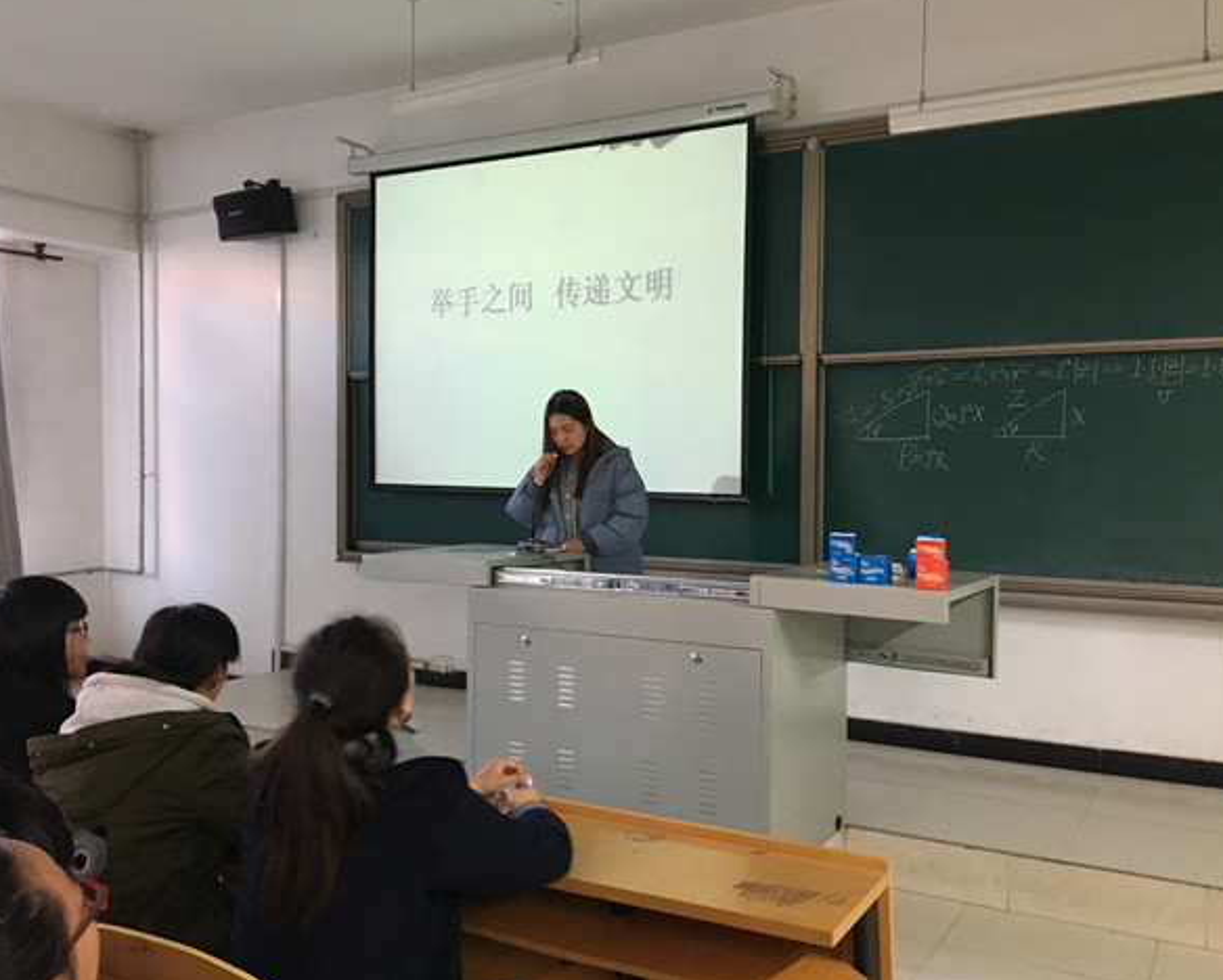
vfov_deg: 47.2
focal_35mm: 31
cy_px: 488
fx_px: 1123
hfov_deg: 57.1
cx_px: 649
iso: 250
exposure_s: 1/33
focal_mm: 4.15
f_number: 2.2
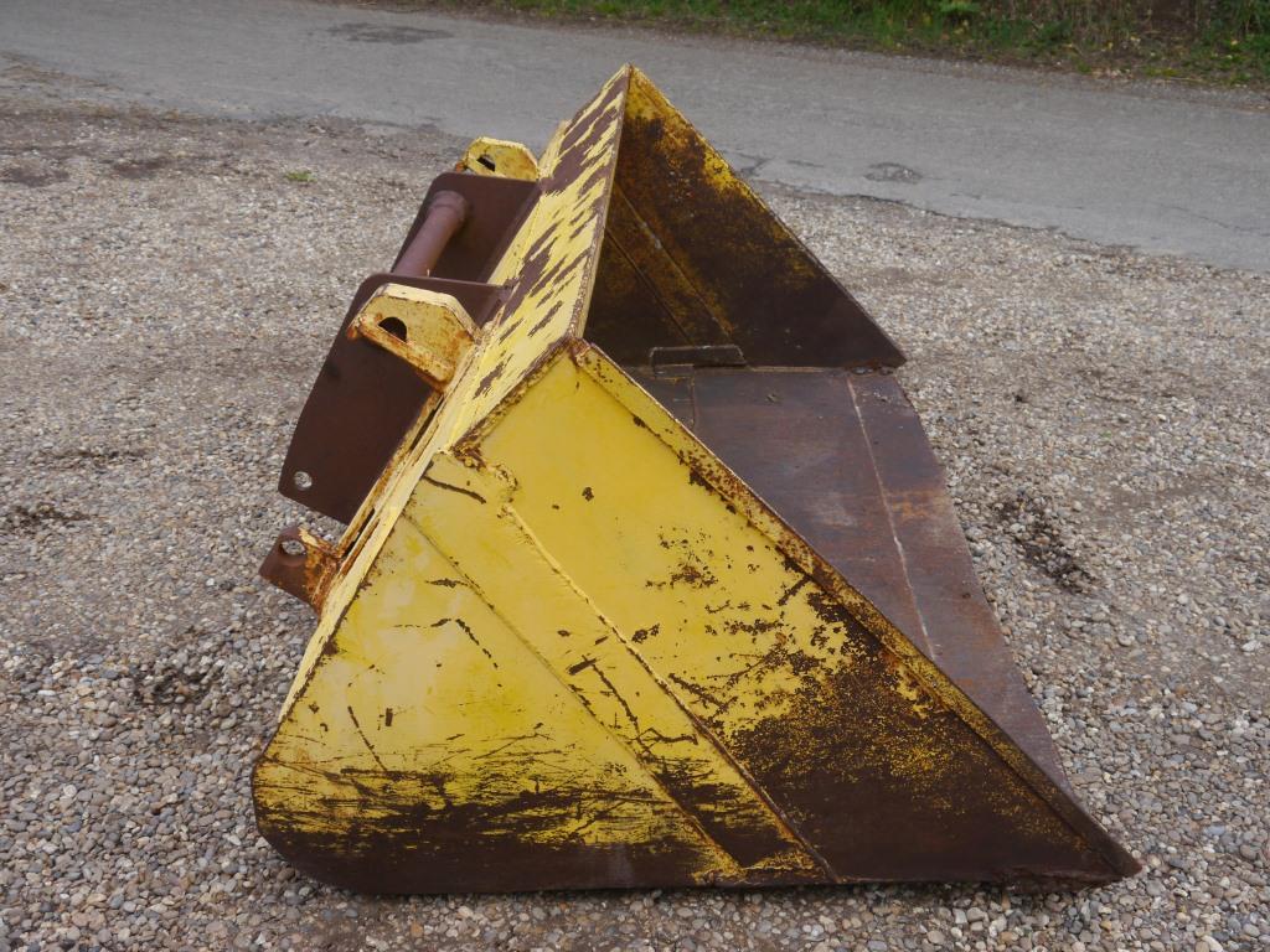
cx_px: 635
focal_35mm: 38
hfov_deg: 49.0
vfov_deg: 37.7
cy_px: 476
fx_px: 1394
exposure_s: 1/200
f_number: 5.6
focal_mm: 19
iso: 160
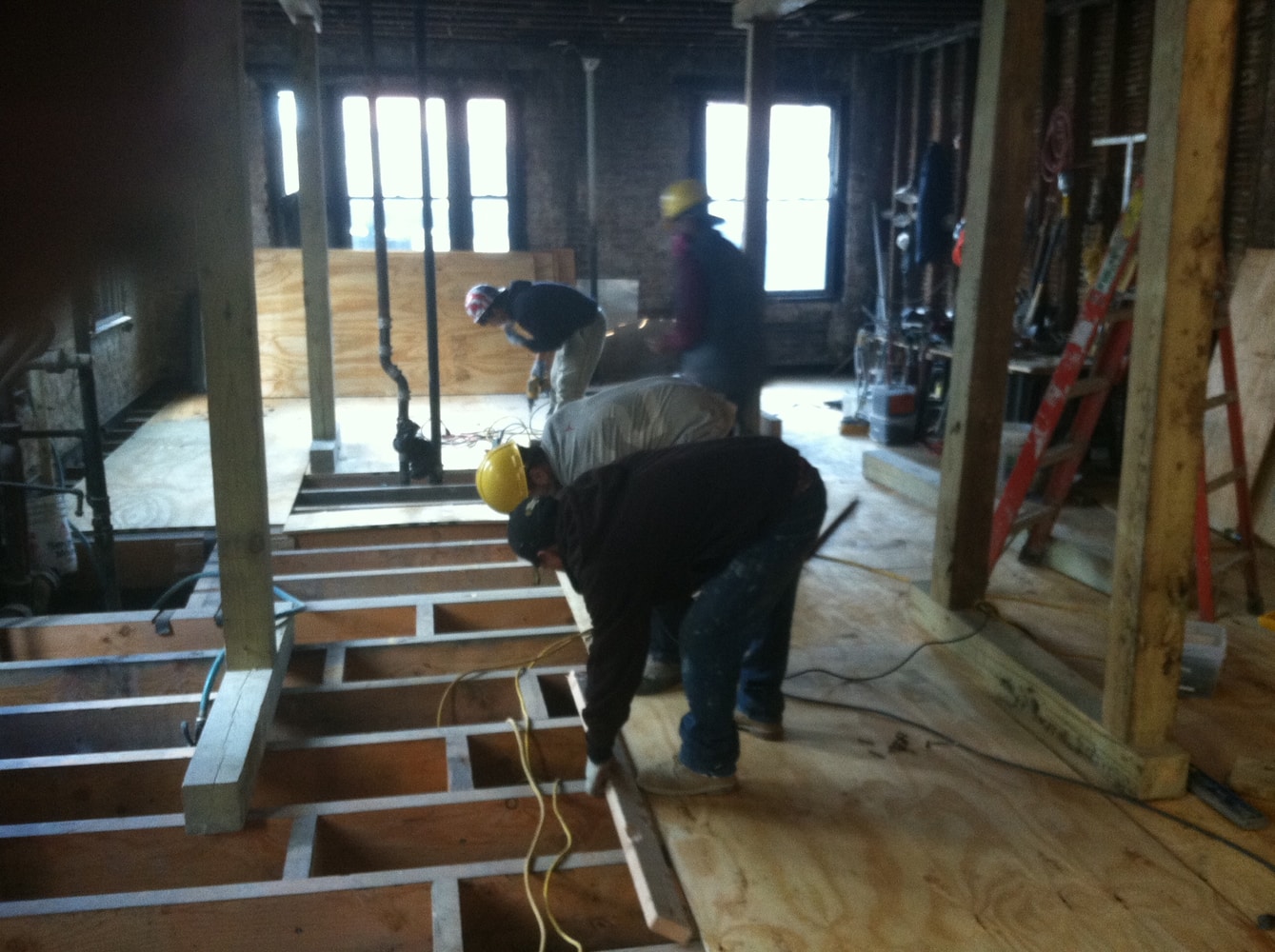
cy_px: 476
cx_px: 638
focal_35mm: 35
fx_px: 1287
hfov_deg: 52.7
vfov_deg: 40.6
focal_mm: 3.85
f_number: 2.8
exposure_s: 1/15
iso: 200
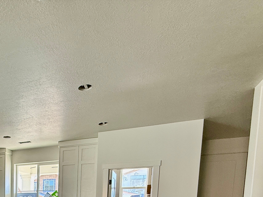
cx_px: 10
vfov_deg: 35.0
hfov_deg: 47.5
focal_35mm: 33
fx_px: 251
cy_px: 231
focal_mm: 2.22
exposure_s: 1/99
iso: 80
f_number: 2.2
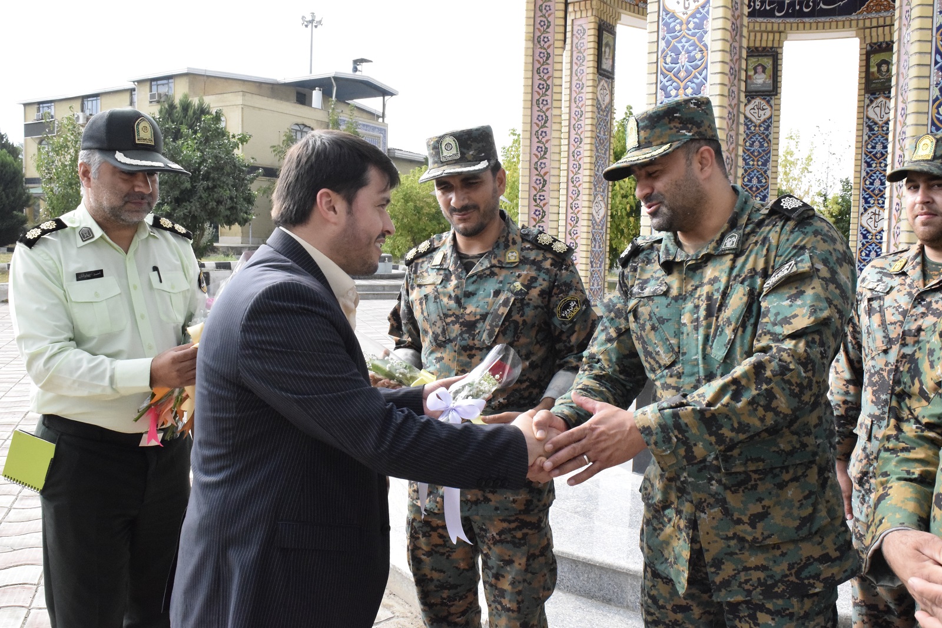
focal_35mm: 30
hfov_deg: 61.9
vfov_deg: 43.6
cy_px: 314
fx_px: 785
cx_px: 471
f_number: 14
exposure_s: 1/800
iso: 5000
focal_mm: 20
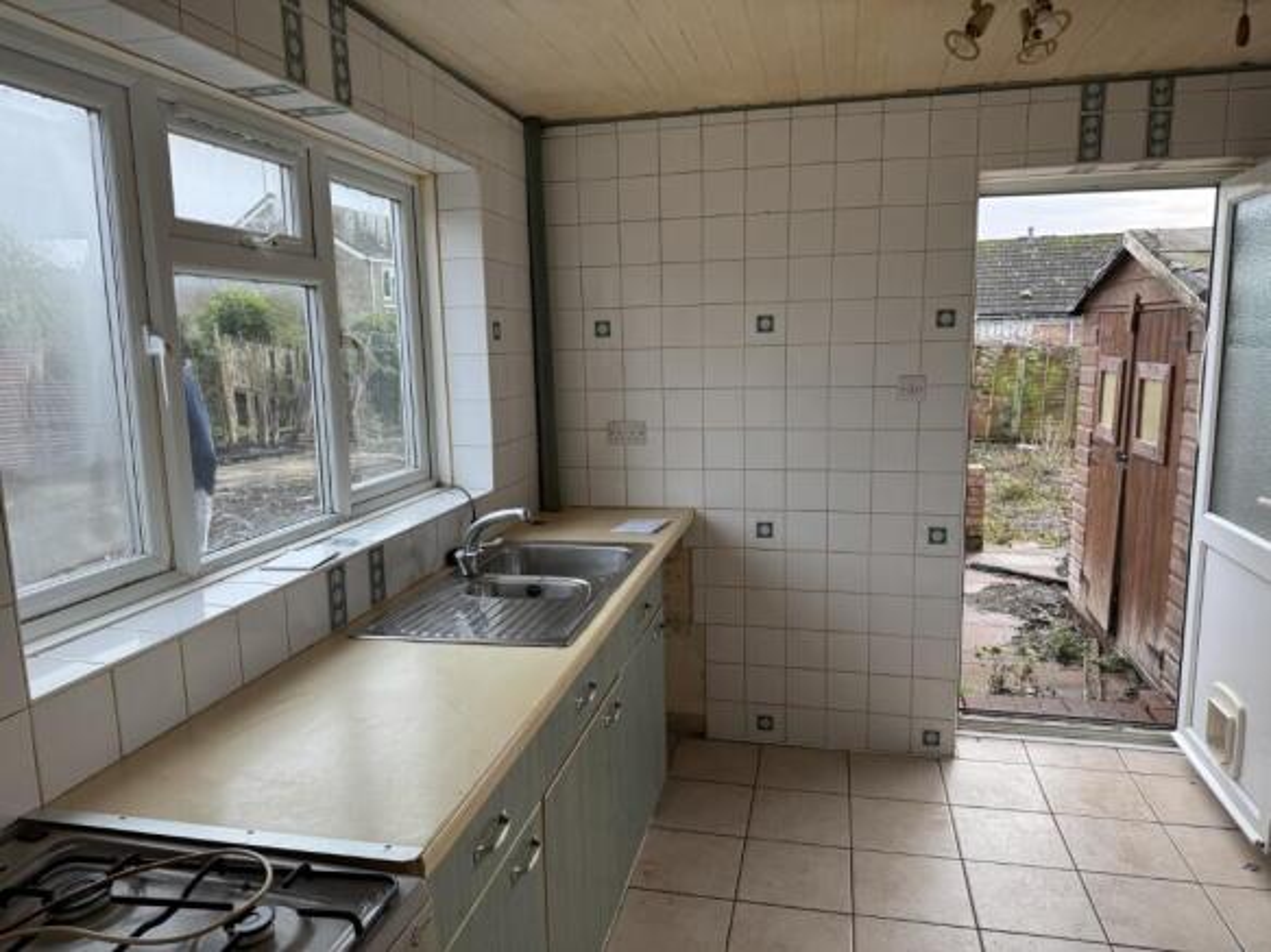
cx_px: 636
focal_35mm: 24
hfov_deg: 71.6
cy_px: 476
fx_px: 881
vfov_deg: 56.8
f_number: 1.78
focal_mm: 6.76
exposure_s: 1/210
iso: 80
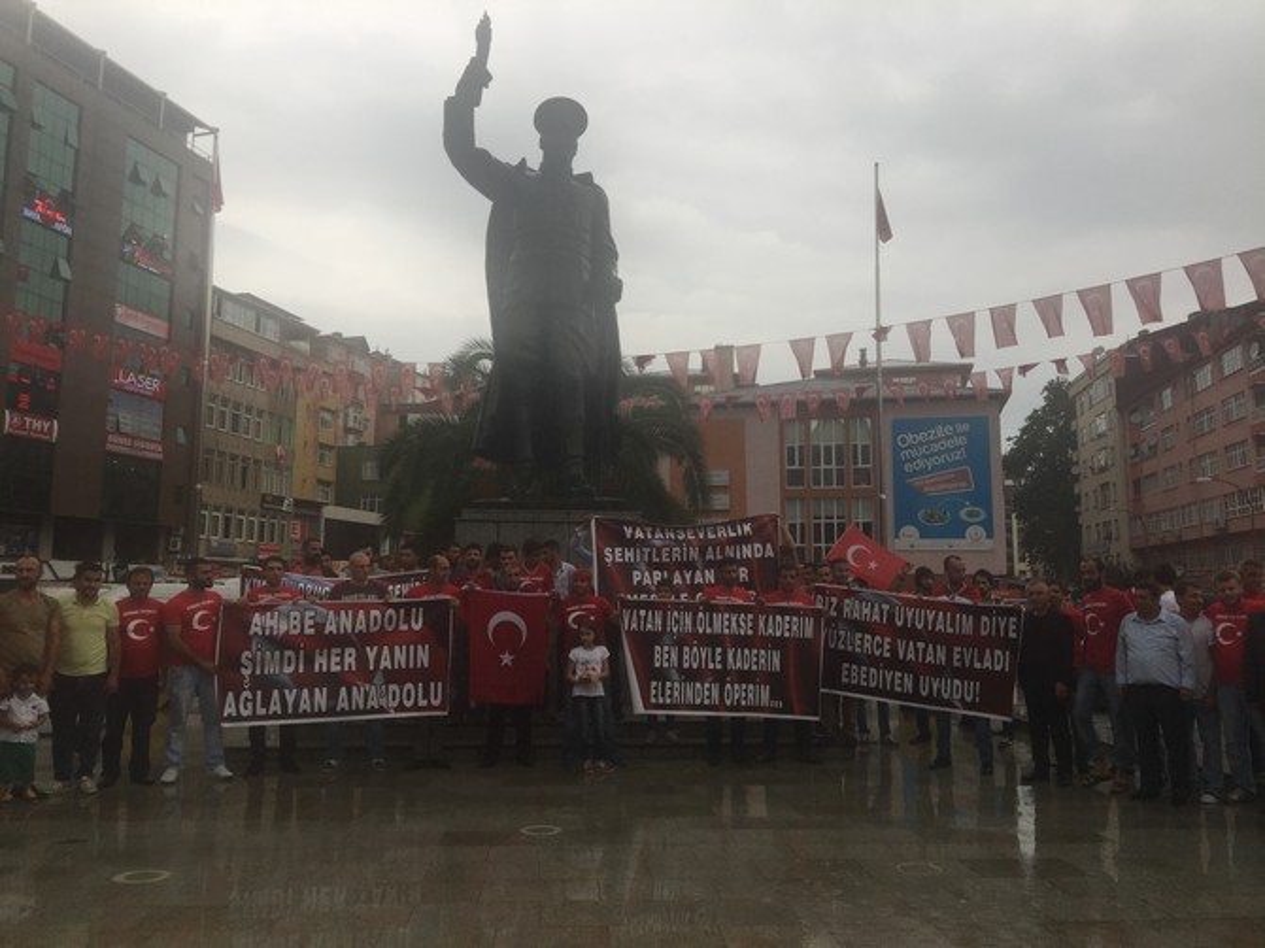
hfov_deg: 61.7
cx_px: 632
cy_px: 474
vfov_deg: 48.2
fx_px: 1059
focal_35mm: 29
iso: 32
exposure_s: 1/380
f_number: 2.2
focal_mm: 4.15
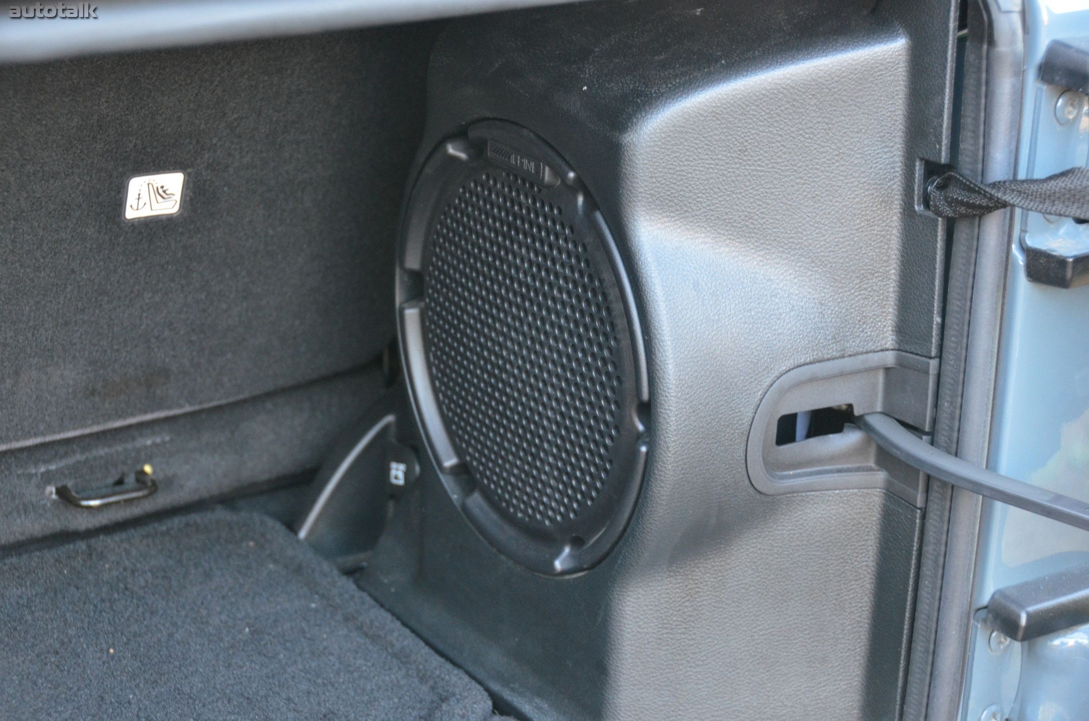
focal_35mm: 78
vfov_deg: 17.4
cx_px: 544
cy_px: 360
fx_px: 2355
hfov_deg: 26.0
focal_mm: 52
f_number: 4.8
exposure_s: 1/60
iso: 1600
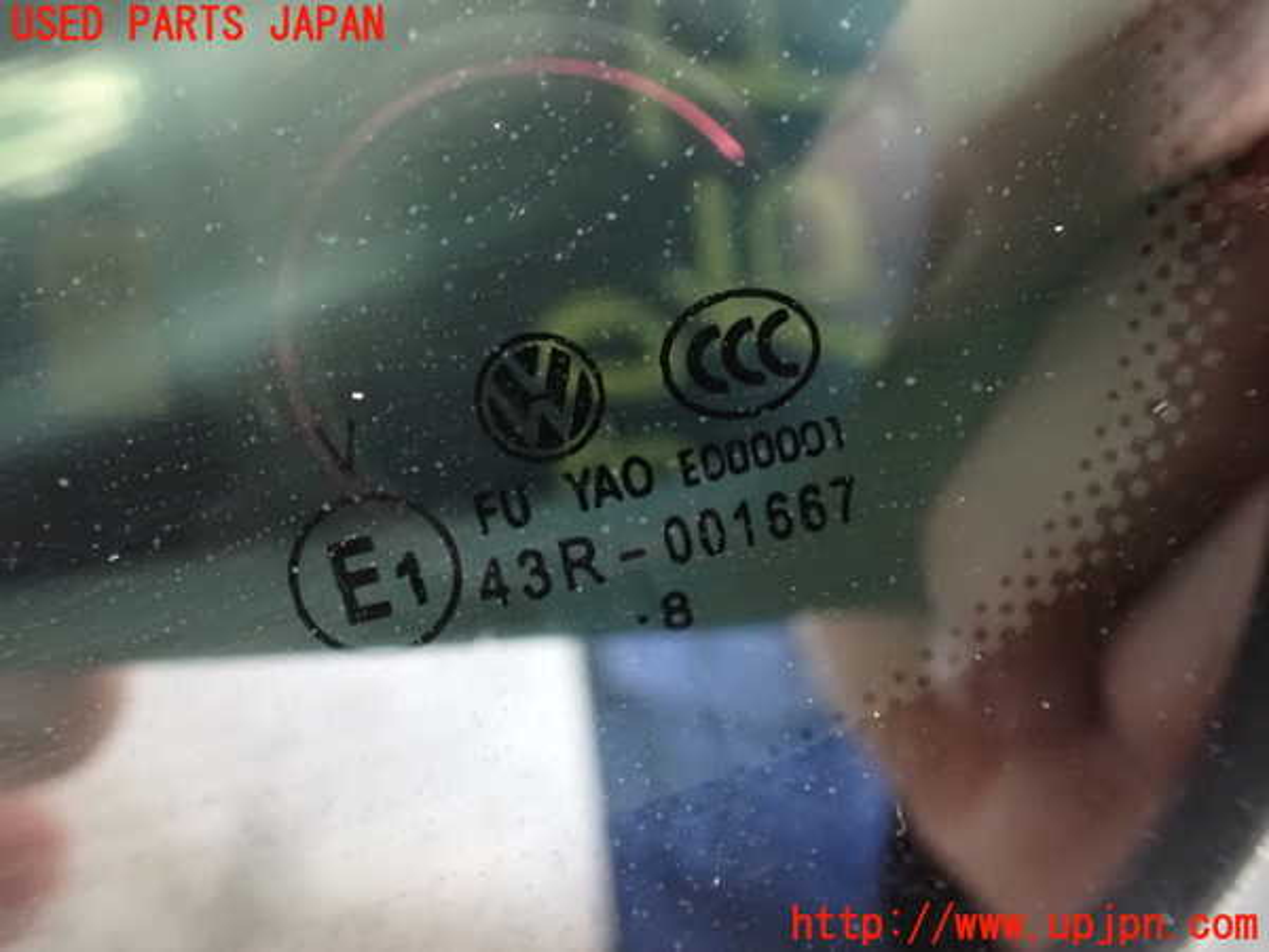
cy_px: 476
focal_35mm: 30
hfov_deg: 60.0
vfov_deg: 46.8
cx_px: 634
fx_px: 1100
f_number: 2.3
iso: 1600
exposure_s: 1/25
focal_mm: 5.4
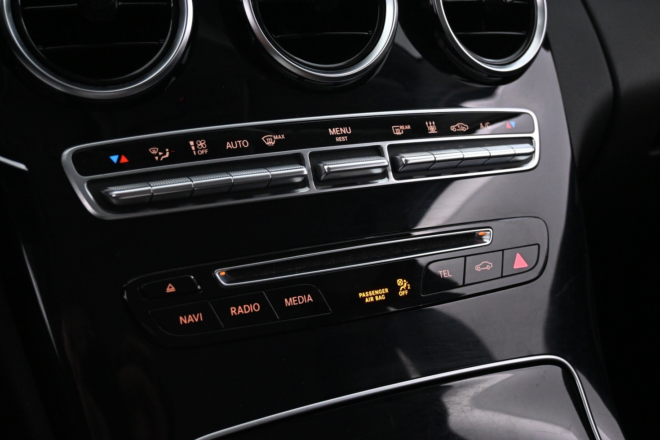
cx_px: 321
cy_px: 209
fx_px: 804
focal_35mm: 44
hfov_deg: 44.6
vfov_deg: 30.6
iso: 3600
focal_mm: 26.5
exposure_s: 1/40
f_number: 4.5
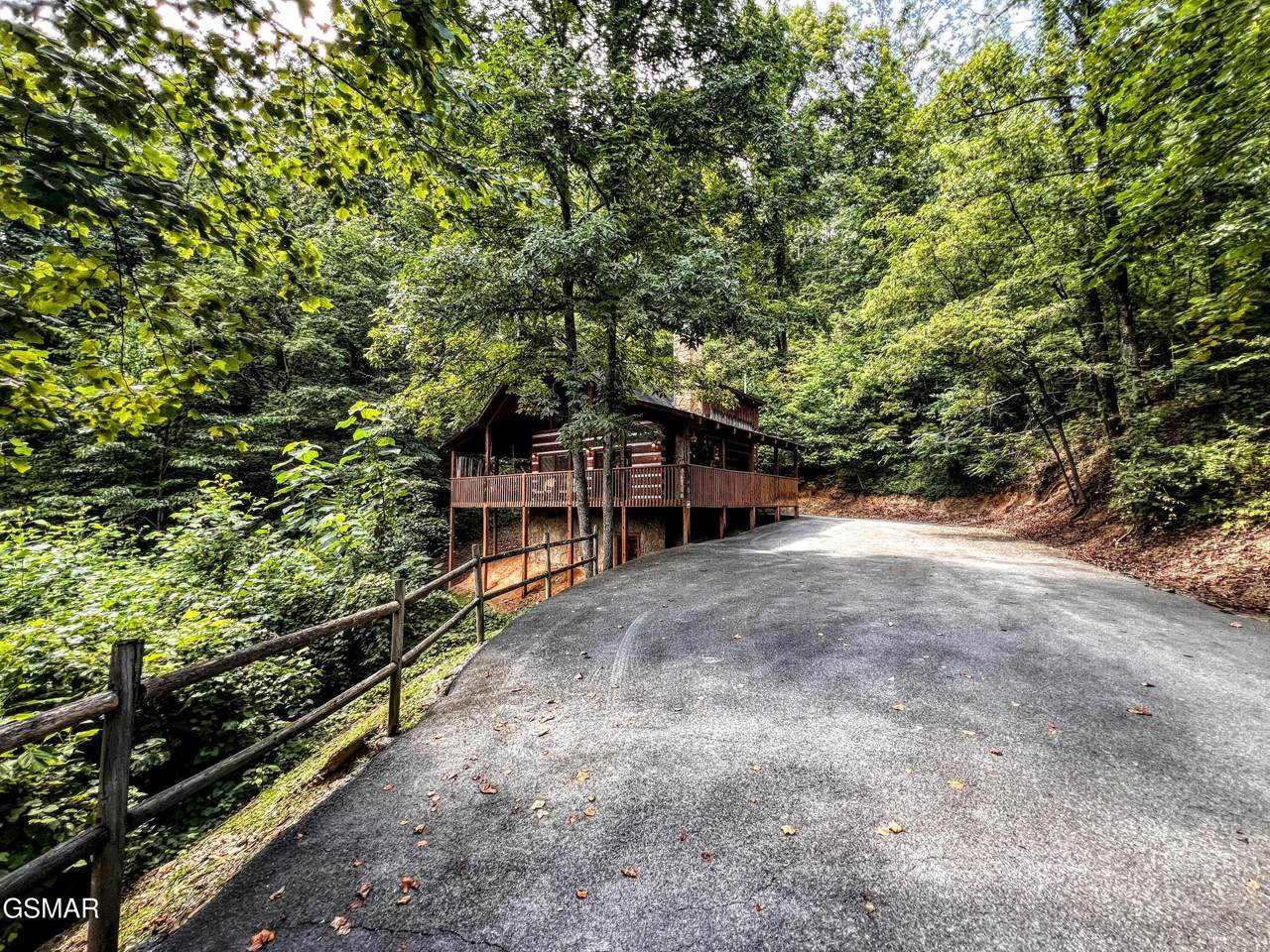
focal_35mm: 13
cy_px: 476
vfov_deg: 89.9
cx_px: 635
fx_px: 477
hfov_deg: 106.2
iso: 80
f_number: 1.8
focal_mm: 1.57
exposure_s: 1/99
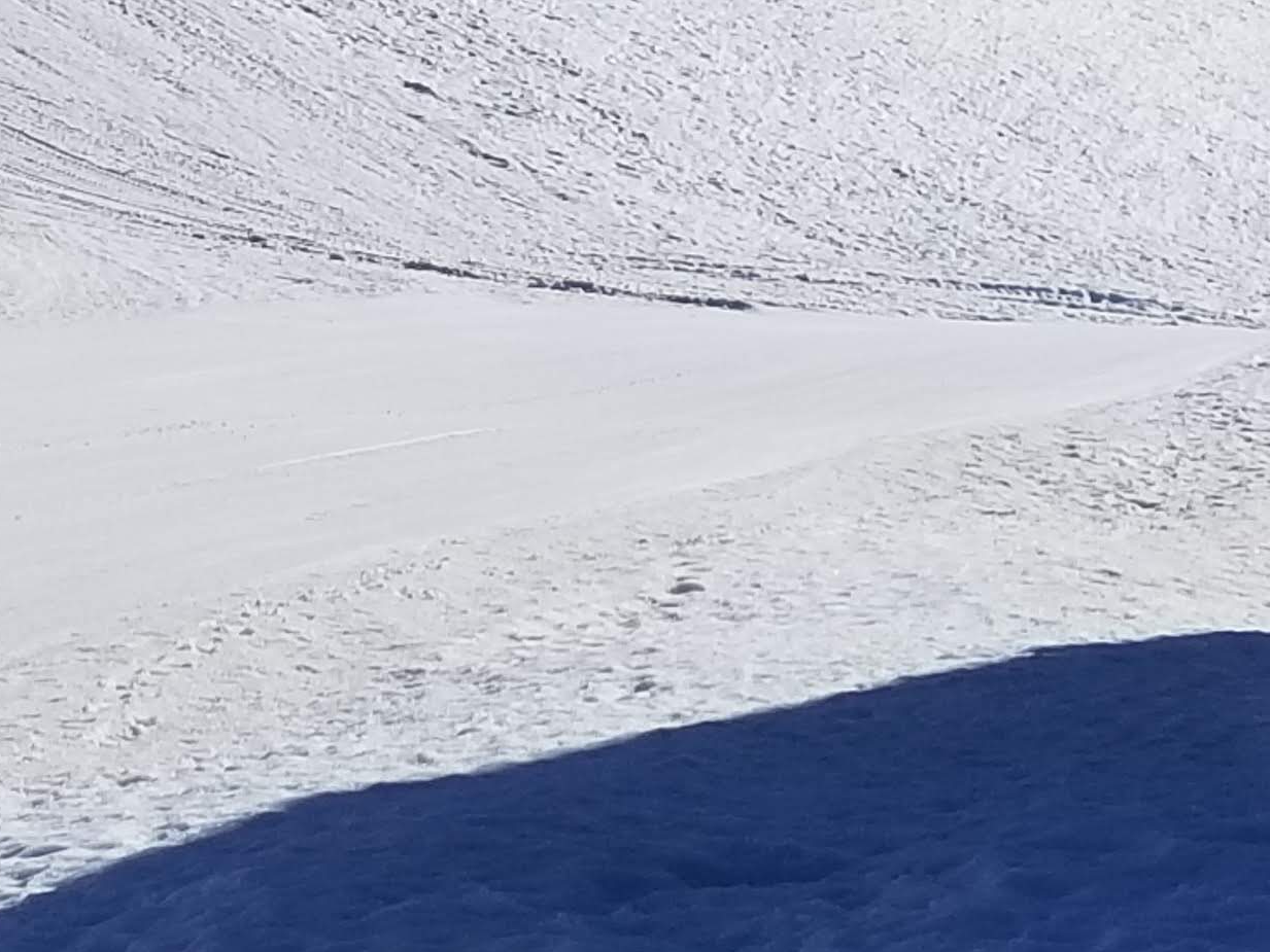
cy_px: -100
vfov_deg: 16.8
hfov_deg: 22.3
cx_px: 50
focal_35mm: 85
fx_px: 3119
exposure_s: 1/7874
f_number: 1.7
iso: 50
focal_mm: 4.25
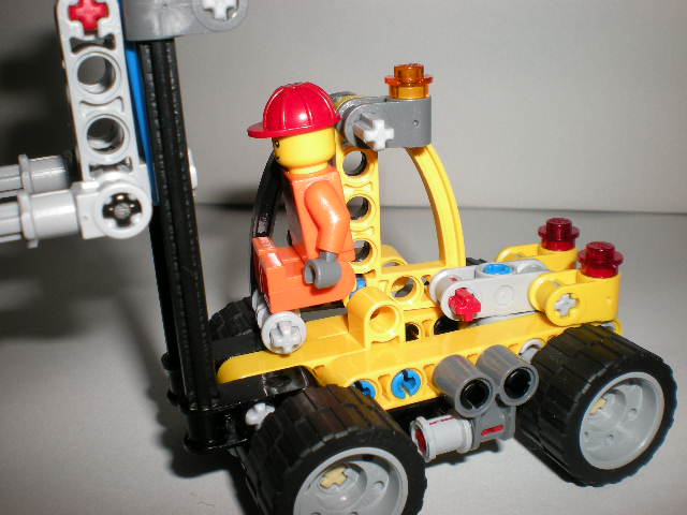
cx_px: 344
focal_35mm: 38
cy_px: 258
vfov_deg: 37.7
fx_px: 754
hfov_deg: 49.0
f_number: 4.6
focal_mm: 6.3
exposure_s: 1/60
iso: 64
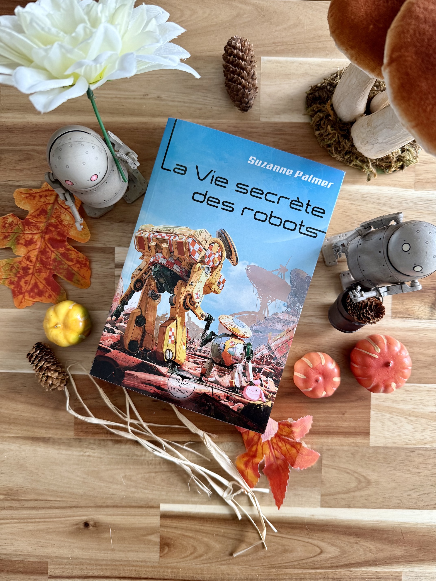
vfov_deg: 71.6
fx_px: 403
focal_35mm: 24
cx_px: 218
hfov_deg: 56.8
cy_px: 290
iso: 200
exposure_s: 1/68
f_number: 1.78
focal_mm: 6.76
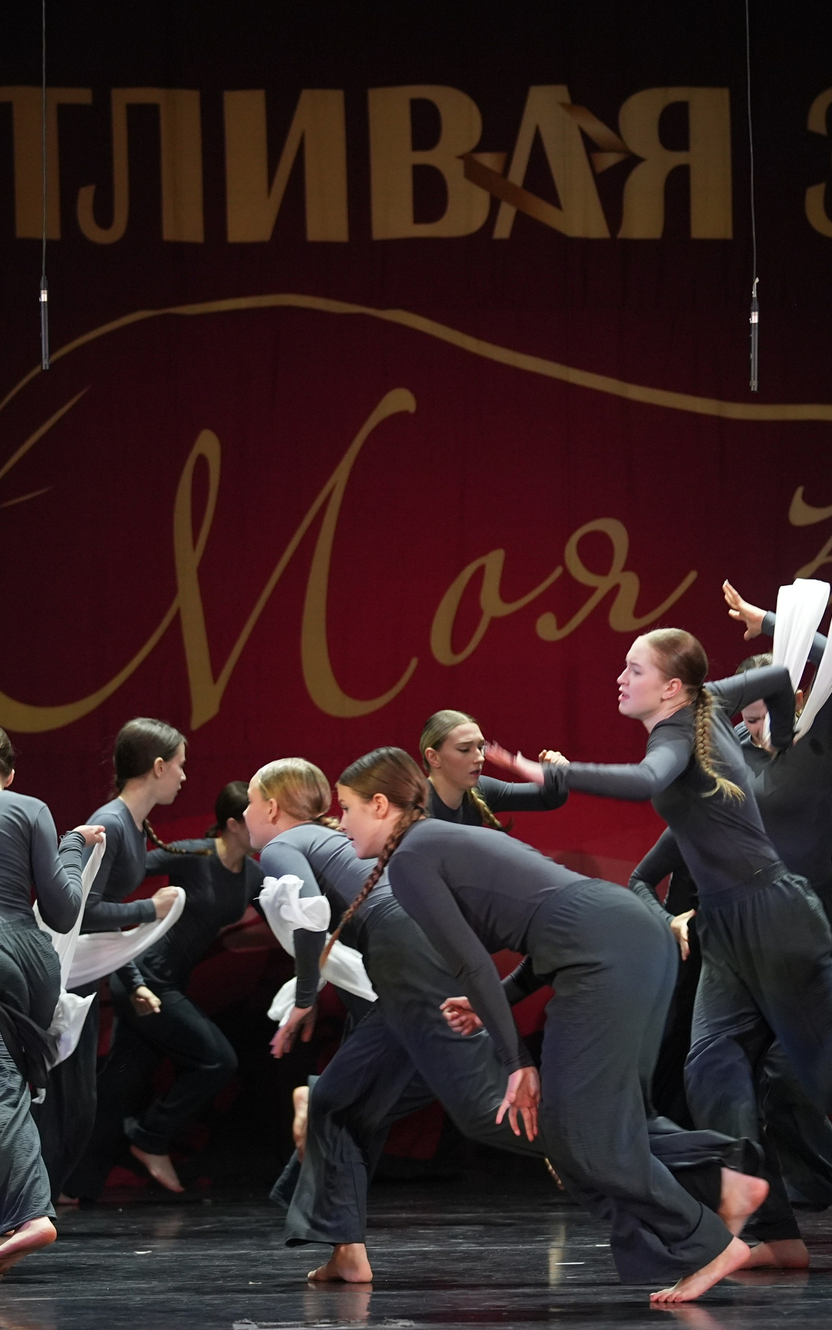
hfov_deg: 8.1
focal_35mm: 161
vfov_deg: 13.0
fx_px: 5840
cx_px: 529
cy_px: 665
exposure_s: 1/400
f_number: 2.8
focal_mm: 105
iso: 2000
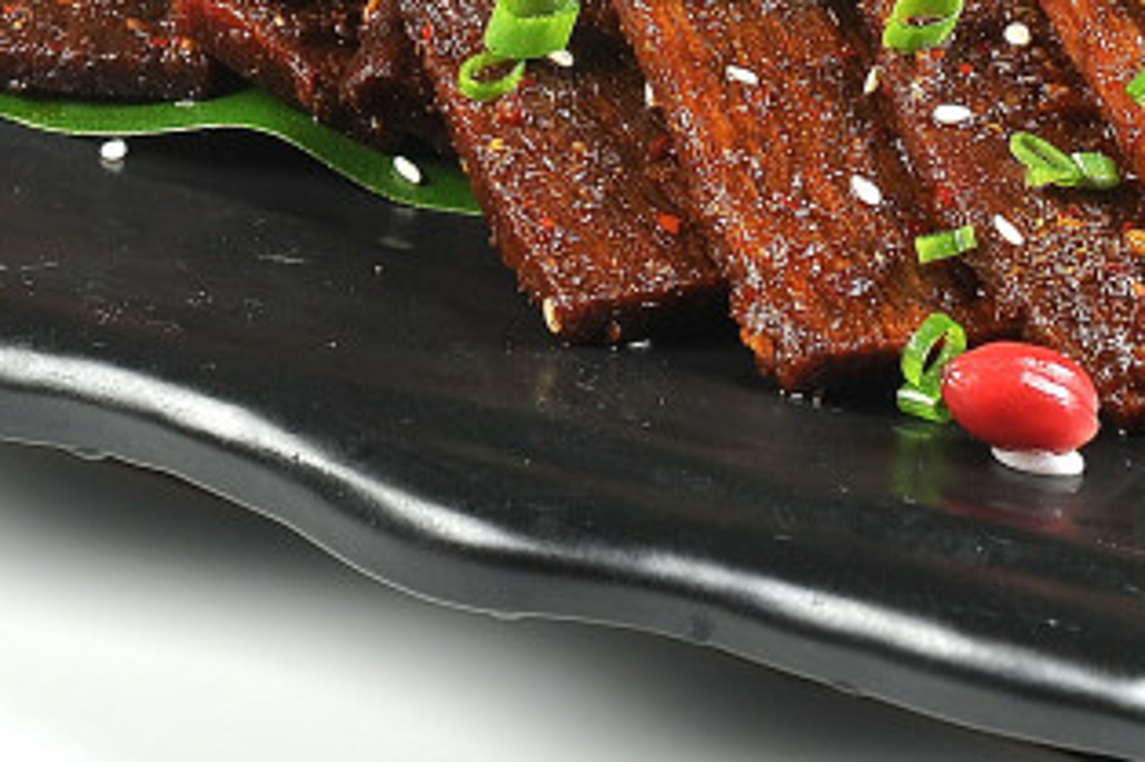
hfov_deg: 5.6
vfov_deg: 3.7
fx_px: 11654
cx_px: 740
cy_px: -390
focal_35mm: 367
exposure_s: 1/125
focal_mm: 75
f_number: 9
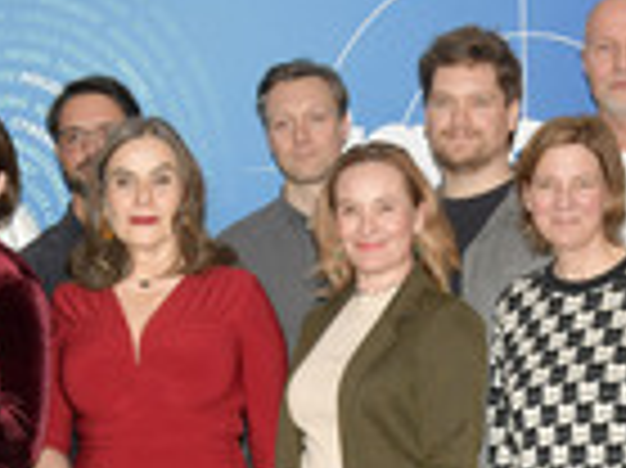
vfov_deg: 13.7
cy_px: 518
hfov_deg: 18.5
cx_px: 408
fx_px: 1915
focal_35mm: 106
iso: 640
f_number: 5.6
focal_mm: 34
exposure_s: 1/200
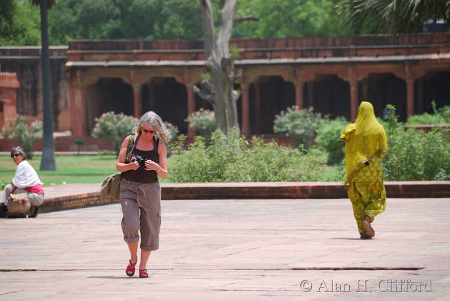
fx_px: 3753
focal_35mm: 300
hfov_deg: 6.9
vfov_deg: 4.6
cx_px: 225
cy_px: 150
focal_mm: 200
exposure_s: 1/250
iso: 100
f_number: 5.6
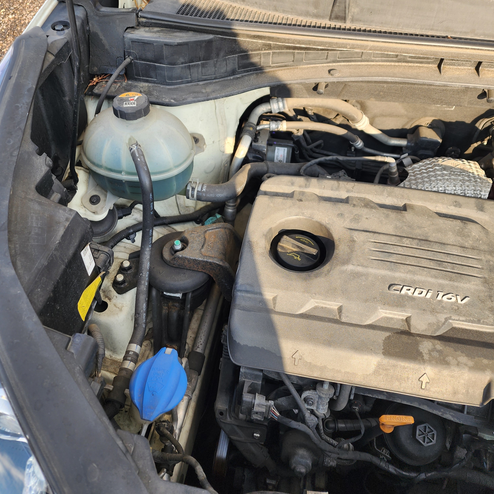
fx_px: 452
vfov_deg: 56.8
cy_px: 194
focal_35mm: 28
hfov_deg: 57.3
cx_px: 240
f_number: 1.8
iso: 20
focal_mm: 6.4
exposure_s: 1/180
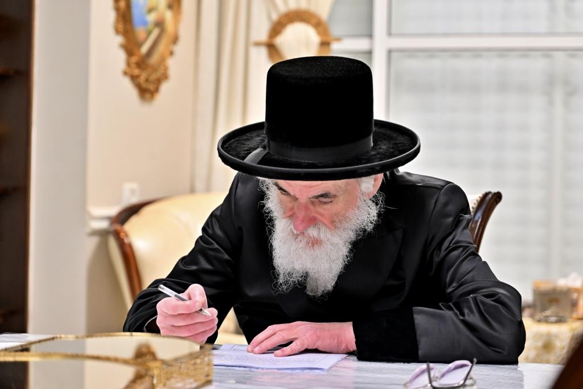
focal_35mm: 86
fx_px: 1393
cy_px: 194
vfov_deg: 15.9
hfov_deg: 23.6
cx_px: 292
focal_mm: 86
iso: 1000
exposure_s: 1/400
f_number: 4
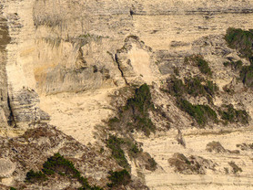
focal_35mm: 685
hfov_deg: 2.9
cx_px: 191
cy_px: 299
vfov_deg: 2.2
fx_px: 5002
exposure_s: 1/200
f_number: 11
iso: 100
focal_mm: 150.5
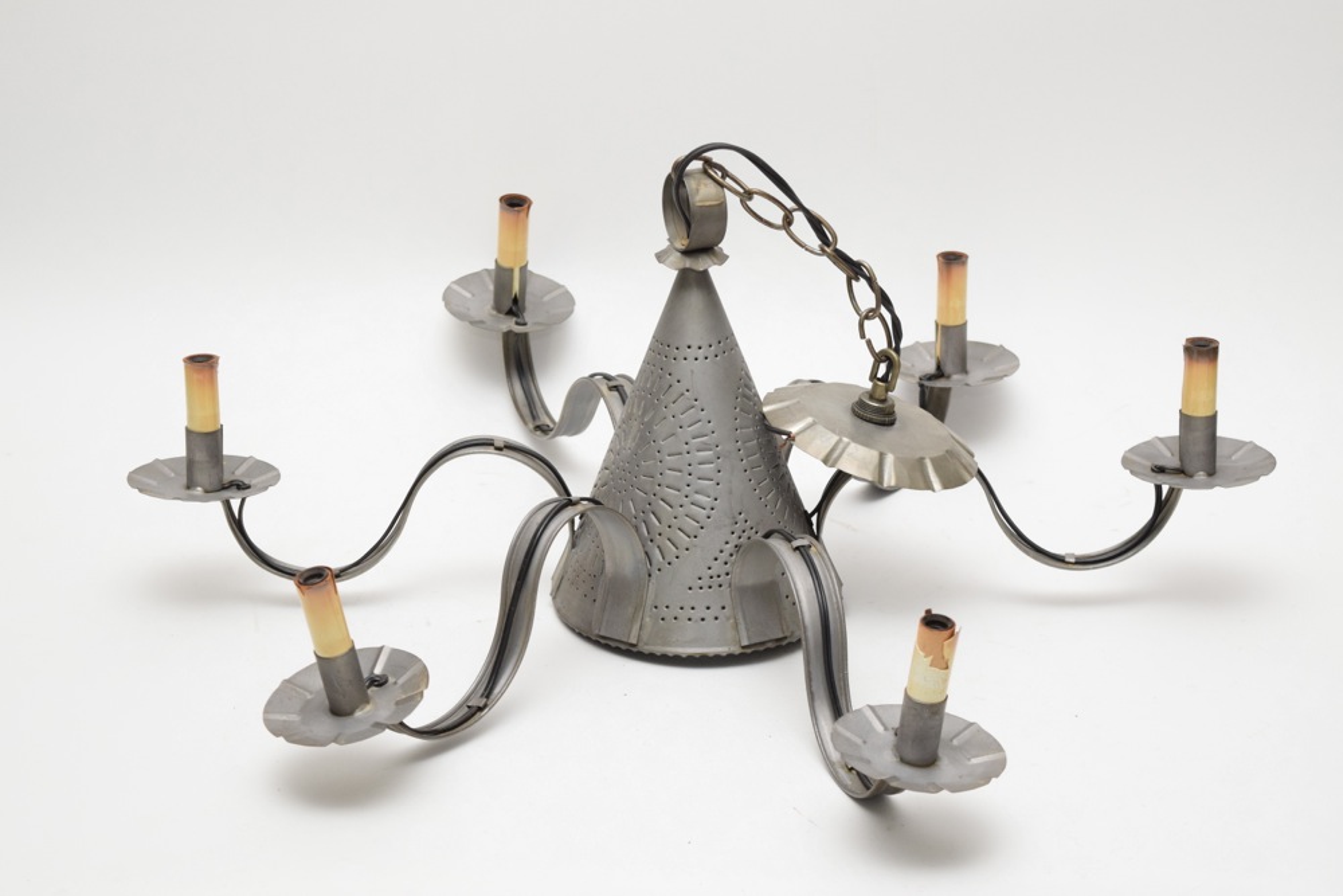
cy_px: 448
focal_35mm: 82
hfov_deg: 24.6
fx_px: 3078
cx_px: 672
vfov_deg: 16.6
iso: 1000
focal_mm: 55
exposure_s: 1/60
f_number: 5.6
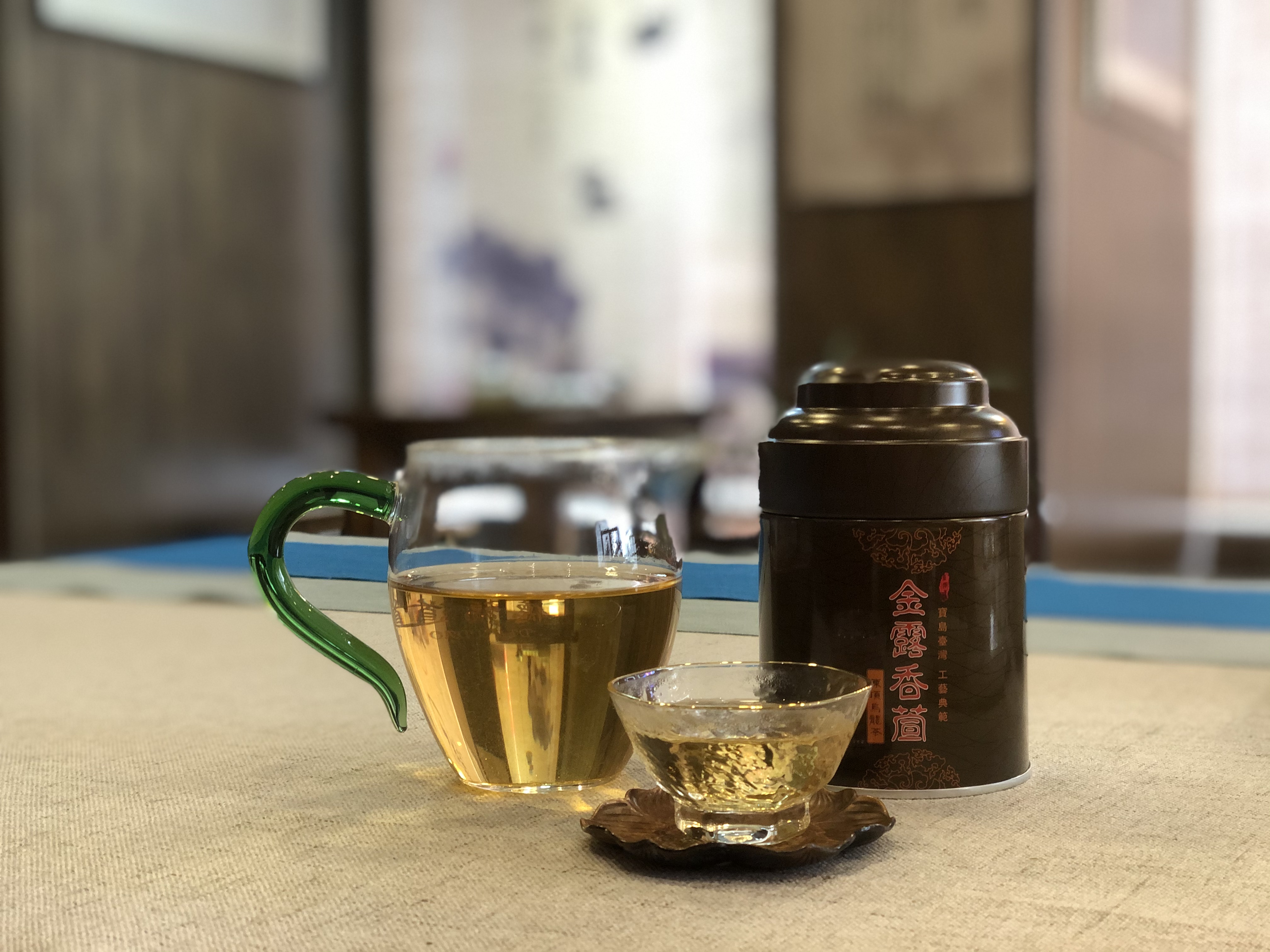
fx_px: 1908
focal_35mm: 52
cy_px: 476
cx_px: 635
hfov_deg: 36.8
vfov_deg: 28.0
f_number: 2.4
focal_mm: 6
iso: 100
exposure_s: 1/33
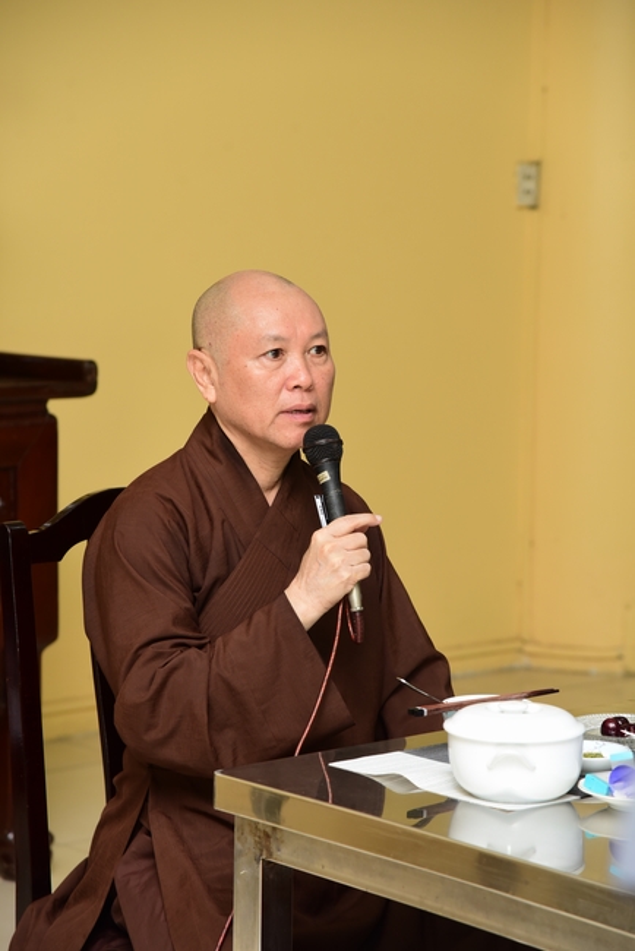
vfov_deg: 17.1
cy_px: 476
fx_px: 3171
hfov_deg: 11.4
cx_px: 318
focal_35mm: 120
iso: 1000
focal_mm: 120
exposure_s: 1/50
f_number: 5.6
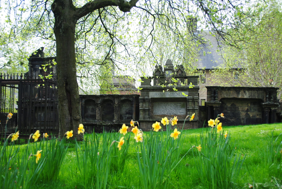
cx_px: 141
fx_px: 353
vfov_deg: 29.9
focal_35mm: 45
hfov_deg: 43.6
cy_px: 94
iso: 400
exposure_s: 1/640
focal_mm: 30
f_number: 4.5
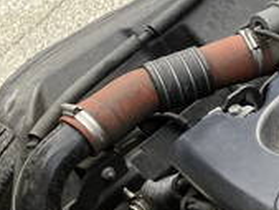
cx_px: 523
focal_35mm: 106
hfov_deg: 15.5
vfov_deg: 13.9
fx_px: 855
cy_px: 63
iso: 32
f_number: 1.8
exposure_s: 1/203
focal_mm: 3.99
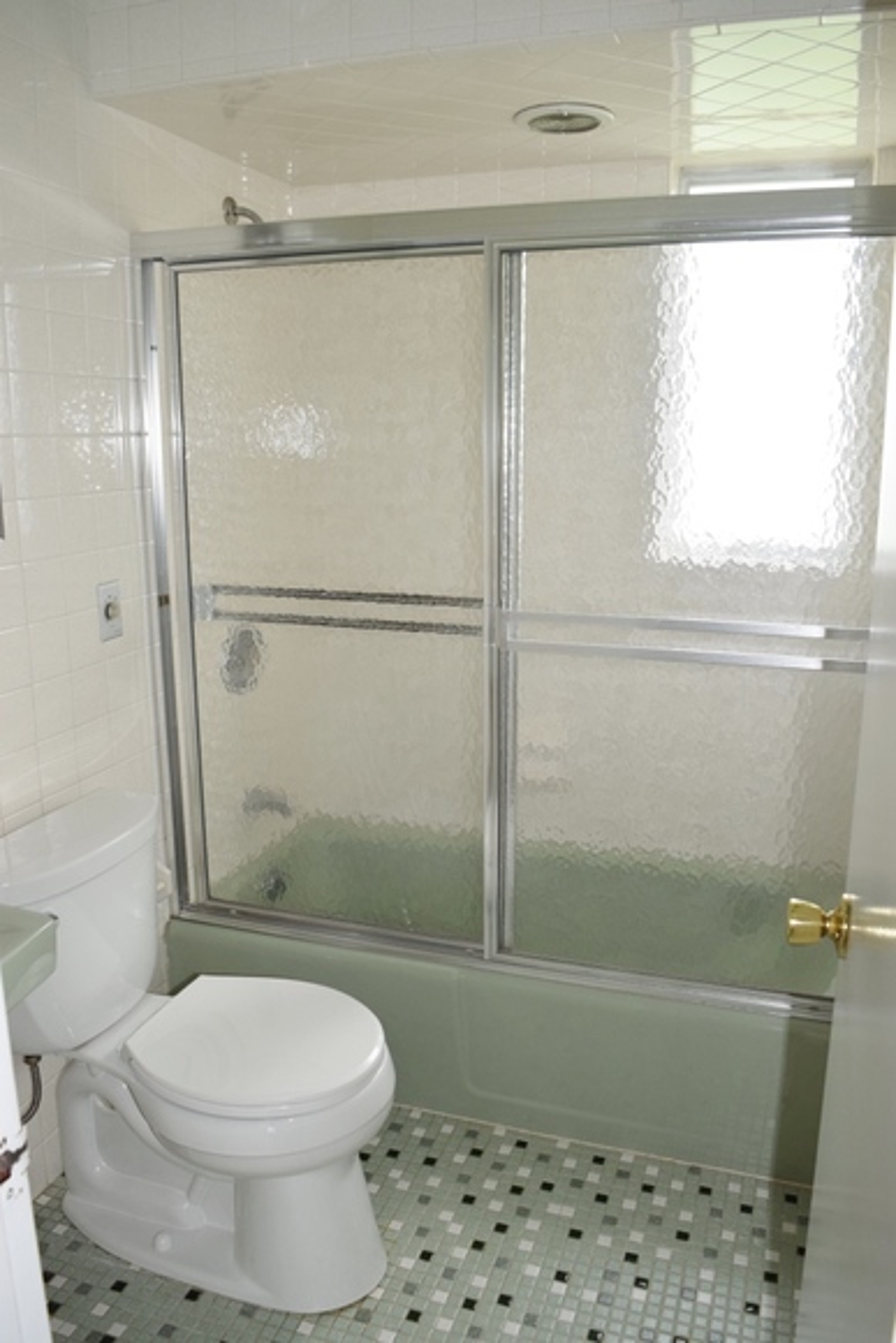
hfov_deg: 48.0
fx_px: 1007
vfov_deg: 67.4
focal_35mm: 27
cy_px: 672
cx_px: 448
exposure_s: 1/125
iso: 640
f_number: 5.6
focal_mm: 18
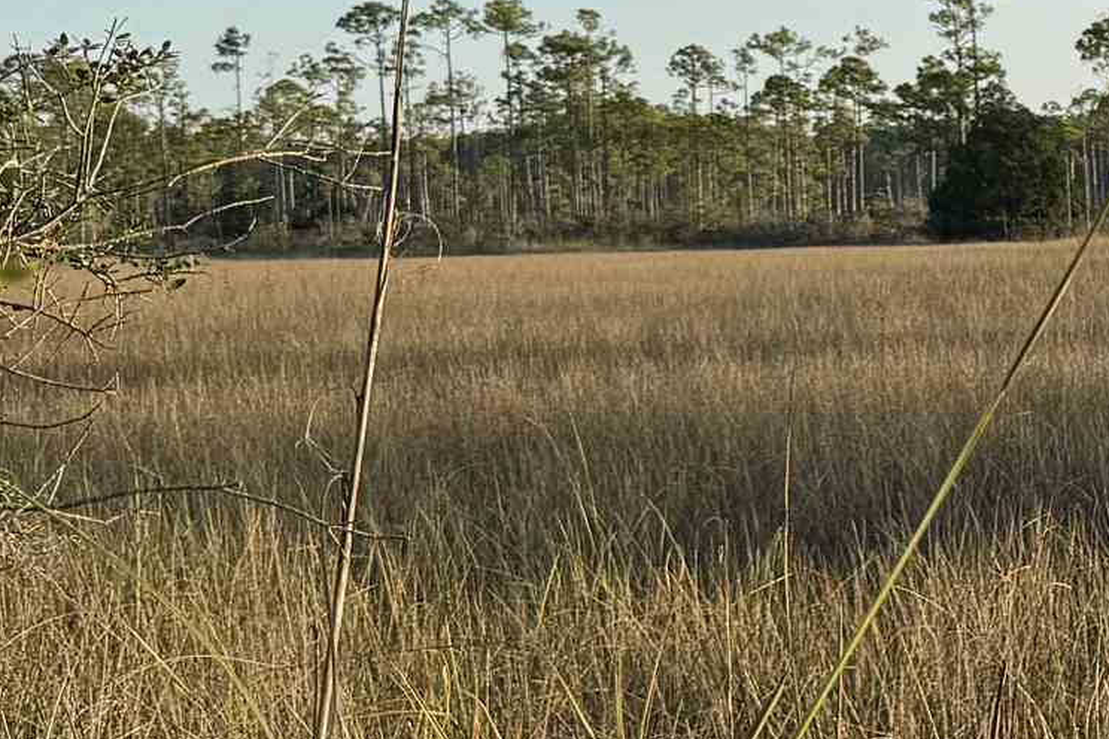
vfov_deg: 13.3
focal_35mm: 103
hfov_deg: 17.7
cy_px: 270
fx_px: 3173
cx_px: 1690
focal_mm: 6.76
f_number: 1.78
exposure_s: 1/2445
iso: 80
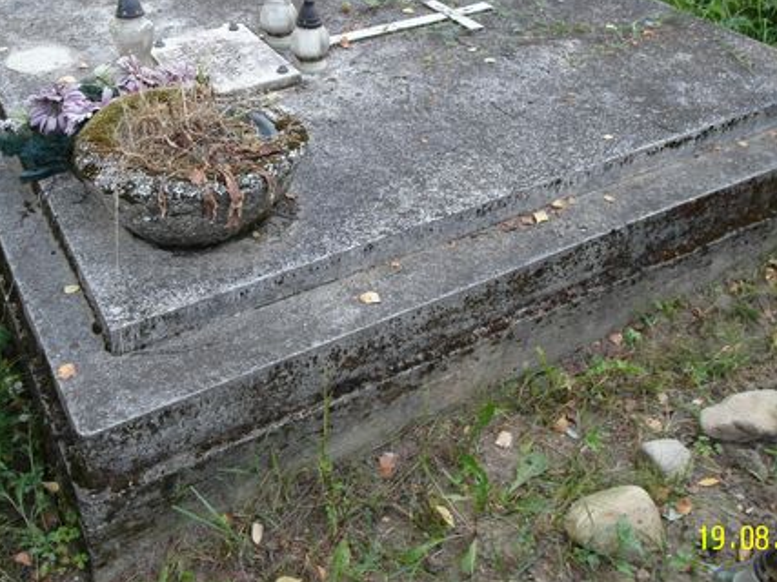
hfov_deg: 51.2
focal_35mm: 36
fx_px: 808
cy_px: 193
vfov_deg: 39.2
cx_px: 342
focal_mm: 5.2
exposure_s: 1/45
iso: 100
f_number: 3.4
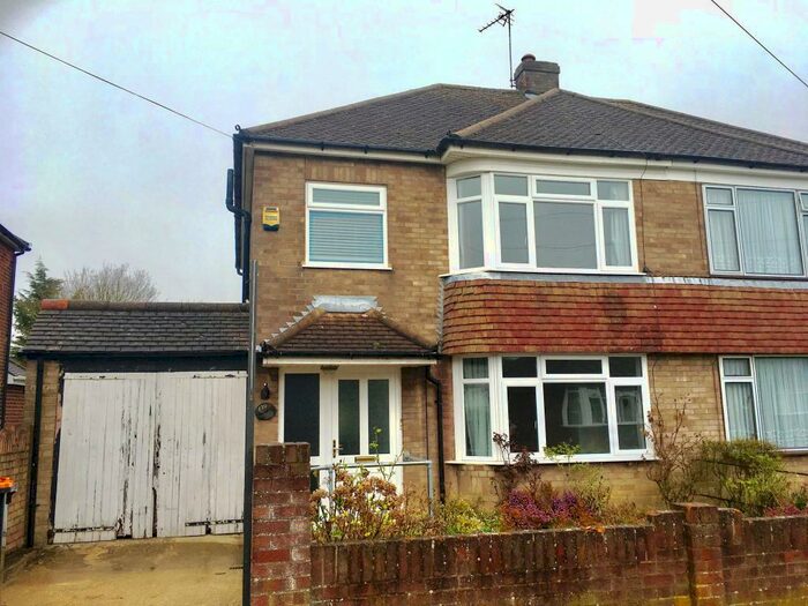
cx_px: 404
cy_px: 303
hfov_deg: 61.7
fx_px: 677
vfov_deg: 48.2
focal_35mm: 29
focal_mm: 4.15
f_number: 2.2
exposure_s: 1/516
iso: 25
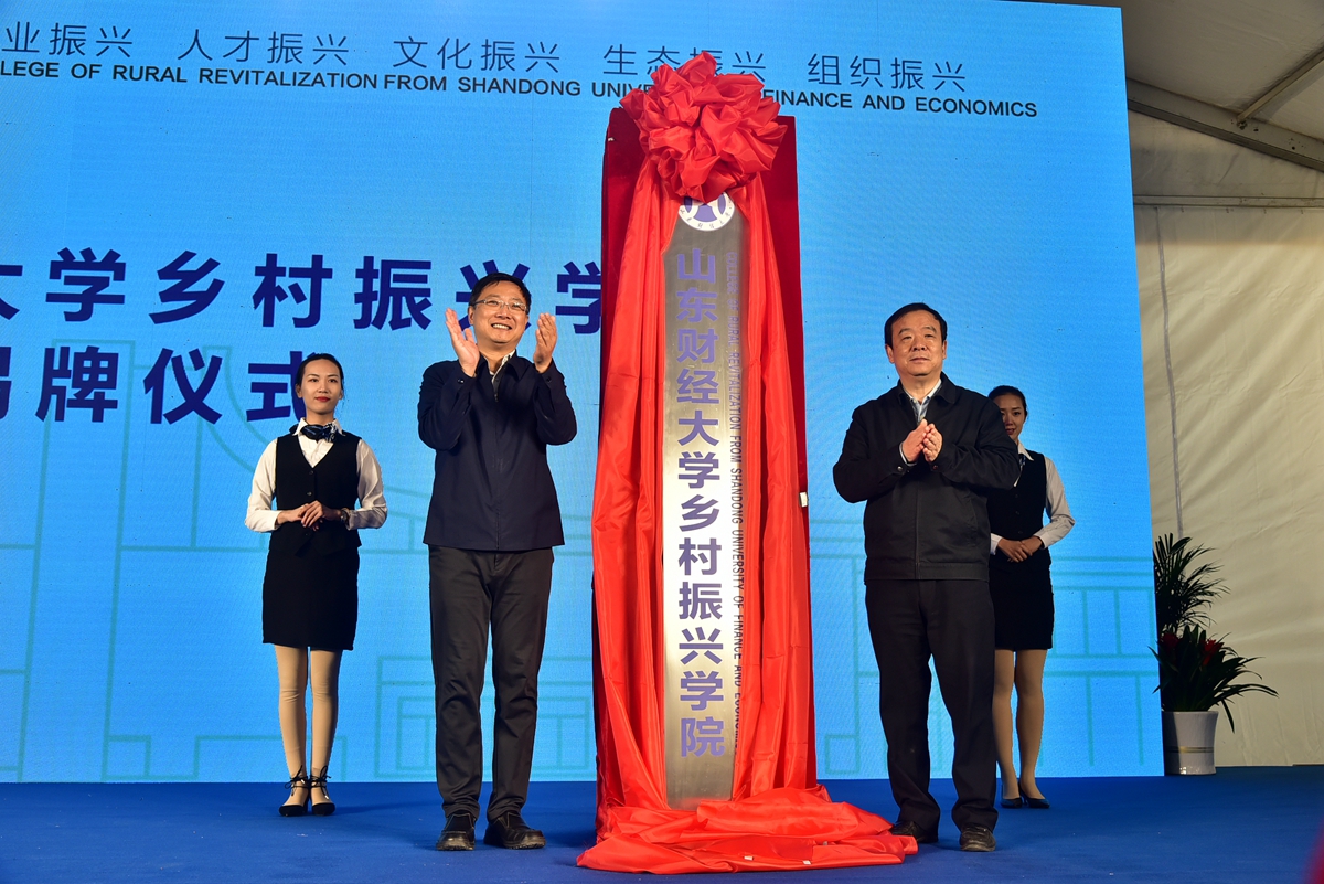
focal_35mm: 38
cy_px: 442
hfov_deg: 50.7
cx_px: 662
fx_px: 1398
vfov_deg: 35.1
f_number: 6.3
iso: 1000
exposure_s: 1/160
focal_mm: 38
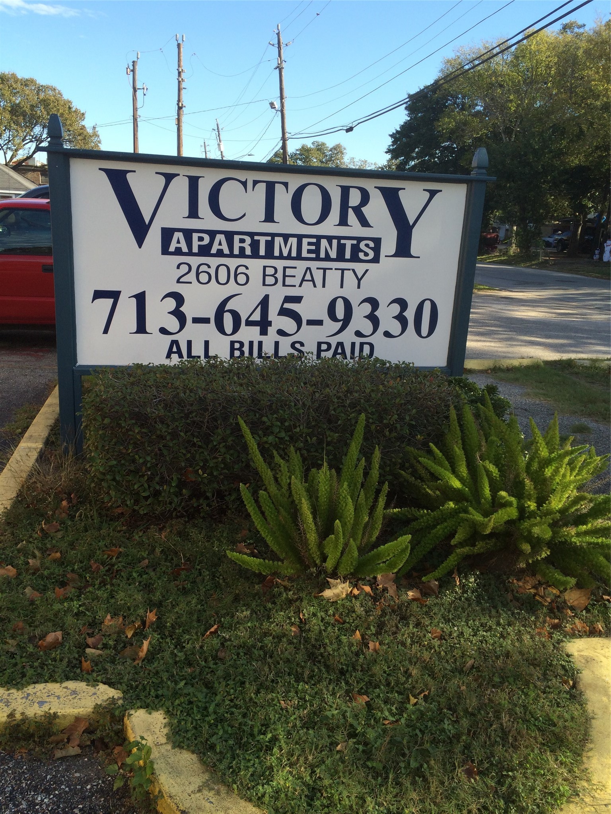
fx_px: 682
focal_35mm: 29
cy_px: 407
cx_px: 306
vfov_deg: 61.7
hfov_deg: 48.2
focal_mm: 4.15
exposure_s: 1/684
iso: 32
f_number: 2.2
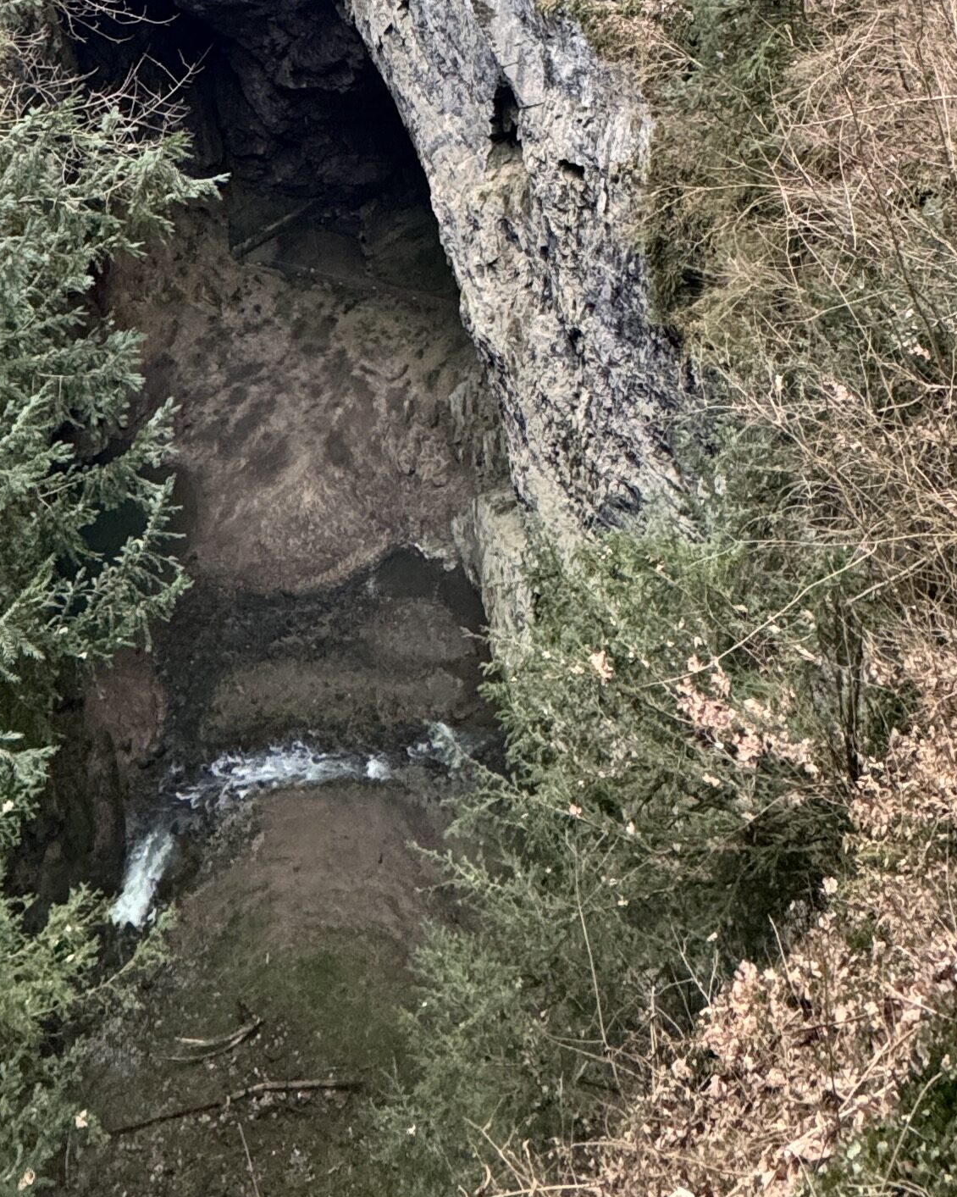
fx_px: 1381
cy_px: -224
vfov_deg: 36.6
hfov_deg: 38.1
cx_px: 386
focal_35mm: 39
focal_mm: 2.22
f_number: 2.2
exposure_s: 1/60
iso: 400
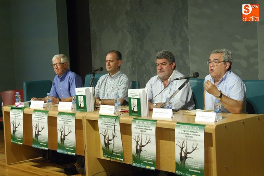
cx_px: 132
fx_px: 494
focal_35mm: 68
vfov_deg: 20.1
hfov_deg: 29.9
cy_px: 88
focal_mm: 45
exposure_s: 1/50
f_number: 3.5
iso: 800
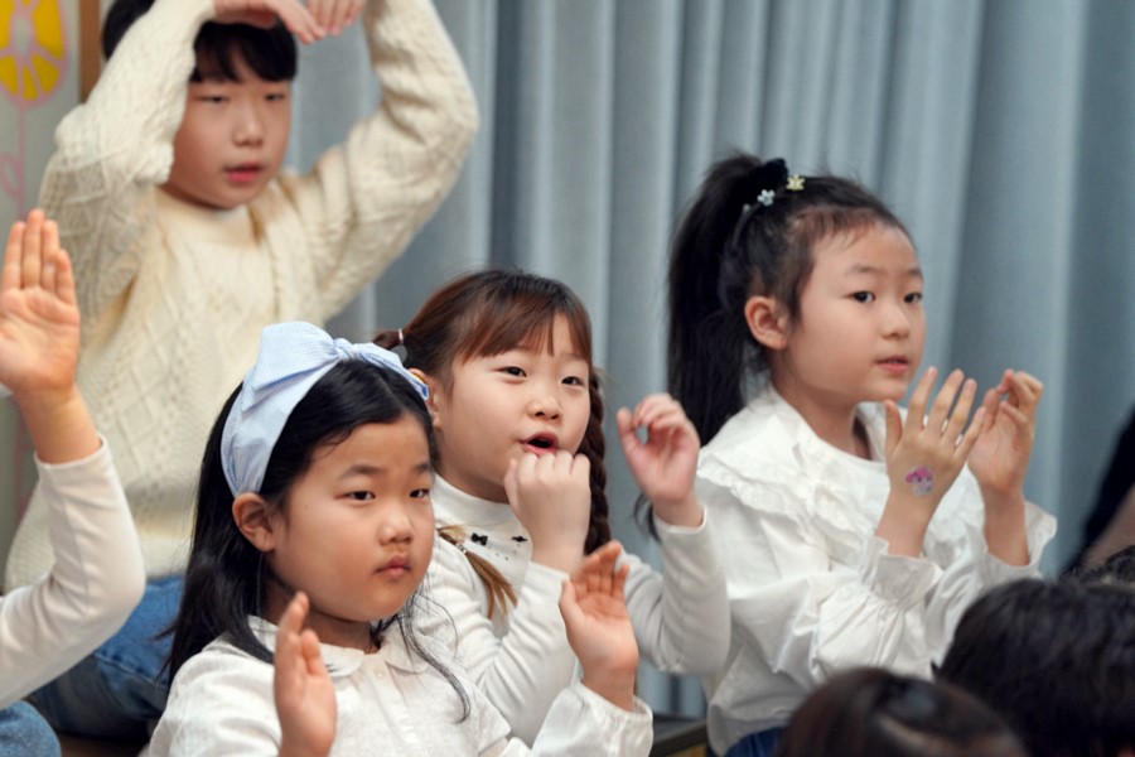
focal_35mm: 200
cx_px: 568
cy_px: 378
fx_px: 6305
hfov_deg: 10.3
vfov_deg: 6.9
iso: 1600
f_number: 4
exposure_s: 1/250
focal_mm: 200
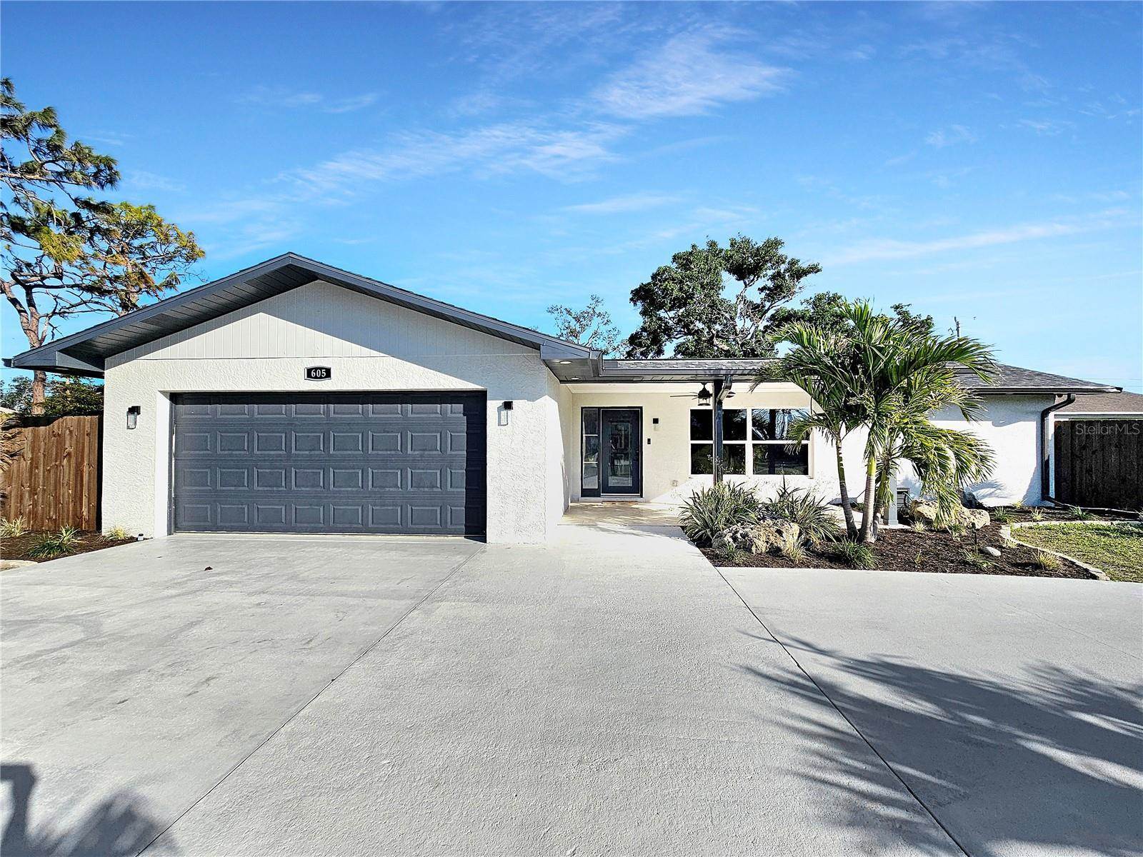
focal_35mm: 13
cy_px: 428
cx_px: 572
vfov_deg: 89.9
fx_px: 429
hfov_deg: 106.2
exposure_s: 1/3589
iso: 50
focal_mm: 2.2
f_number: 2.2
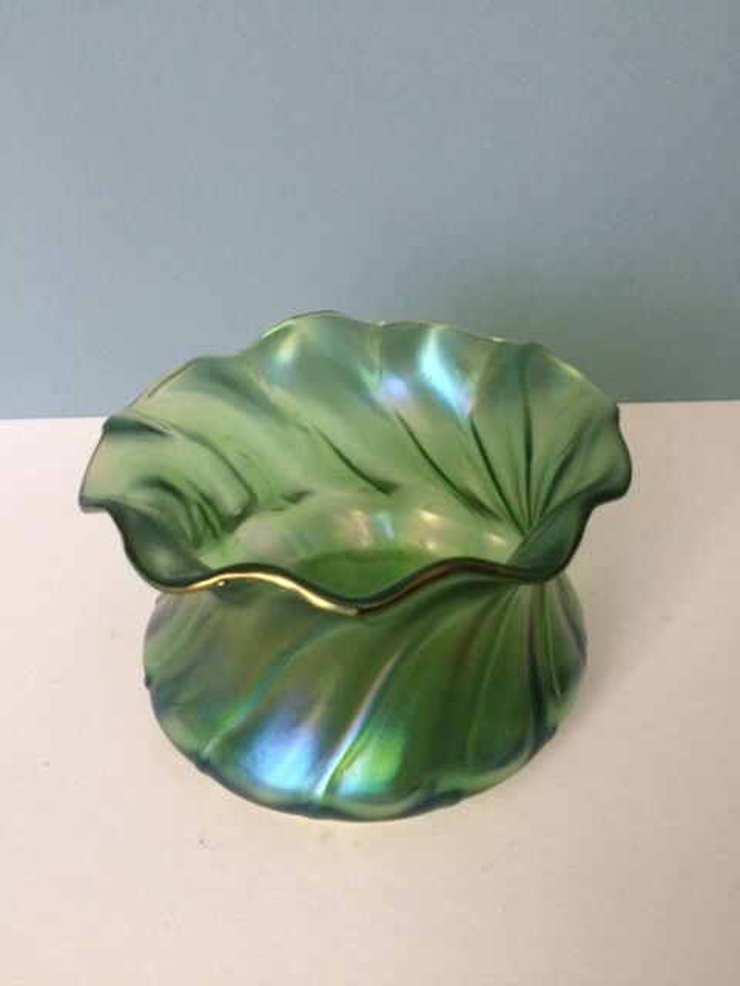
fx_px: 827
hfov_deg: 48.2
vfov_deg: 61.7
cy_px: 493
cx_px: 370
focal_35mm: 29
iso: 250
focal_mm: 4.15
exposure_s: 1/33
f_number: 2.2
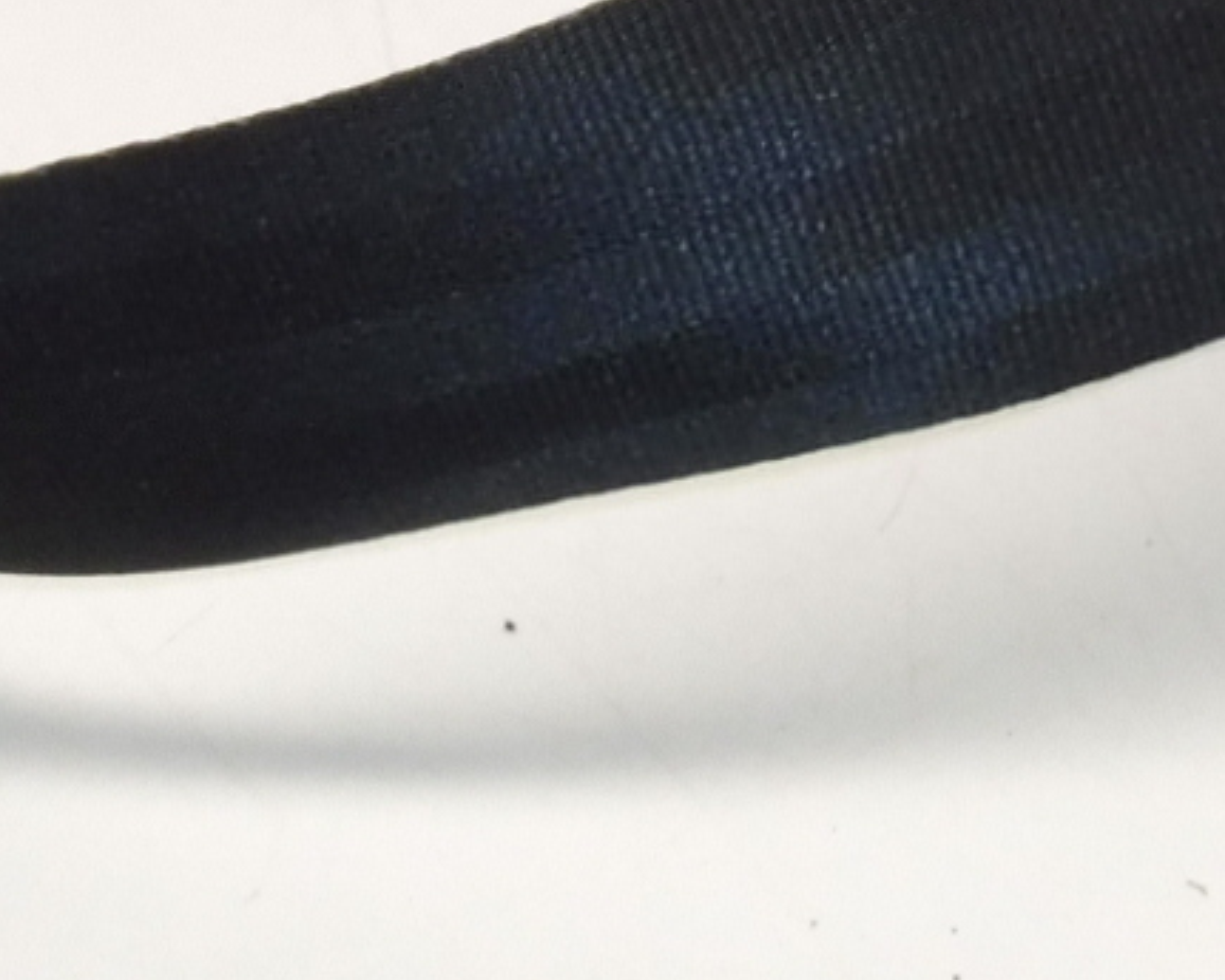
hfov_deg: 16.4
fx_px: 4207
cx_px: 202
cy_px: -426
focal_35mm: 116
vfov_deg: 12.7
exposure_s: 1/80
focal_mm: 4.4
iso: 200
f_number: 3.5
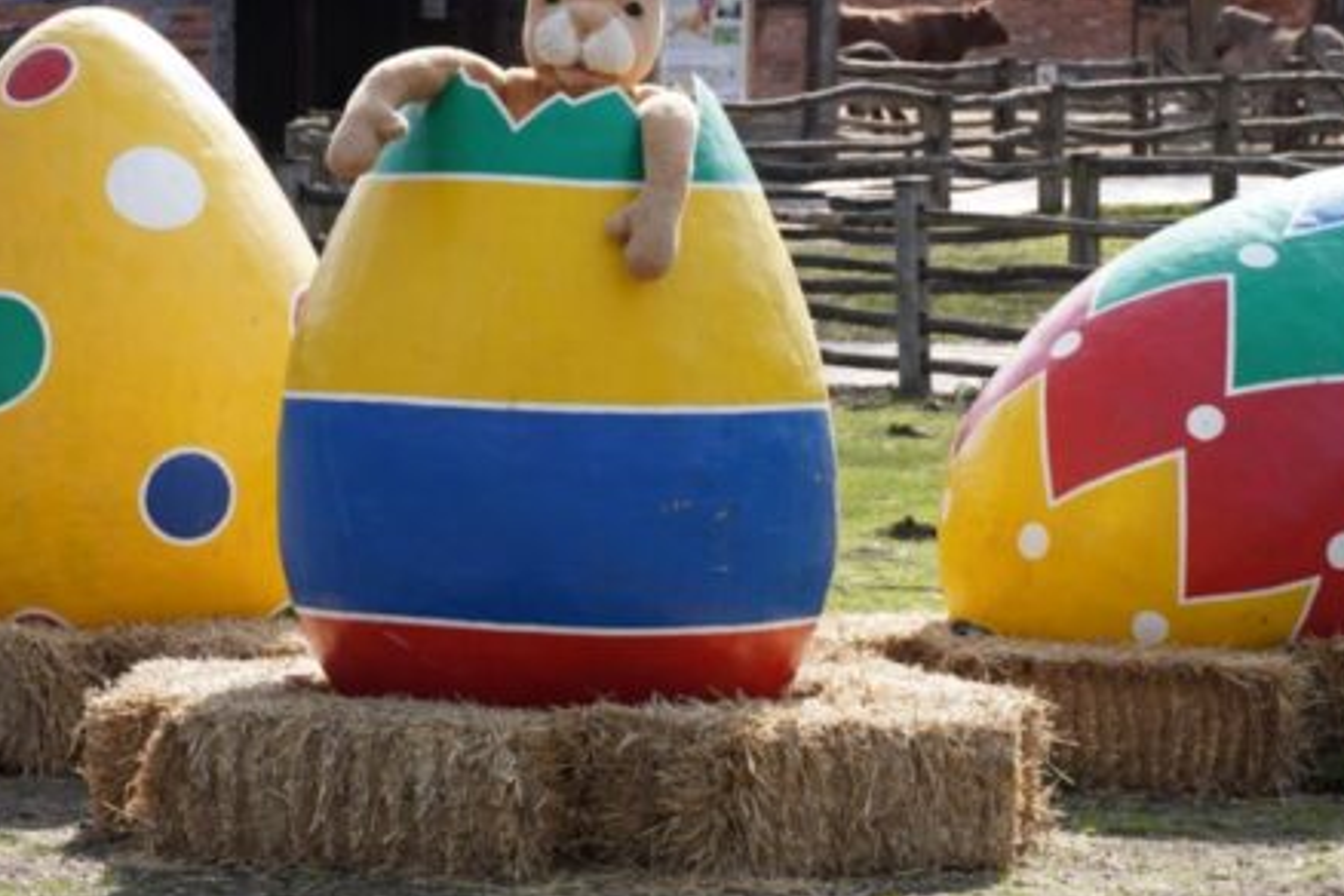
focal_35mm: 160
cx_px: 543
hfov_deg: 12.8
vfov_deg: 8.6
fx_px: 5965
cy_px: 316
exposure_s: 1/160
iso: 100
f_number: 5.6
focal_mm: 67
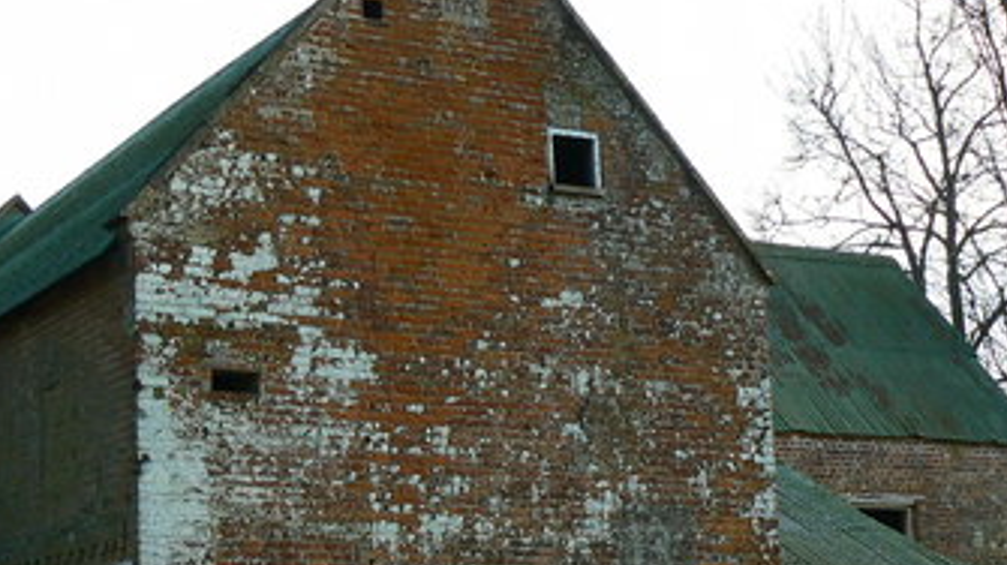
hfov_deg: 28.2
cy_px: 436
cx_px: 397
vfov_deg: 16.0
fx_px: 2002
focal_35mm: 75
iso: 80
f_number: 5
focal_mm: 6
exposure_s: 1/125
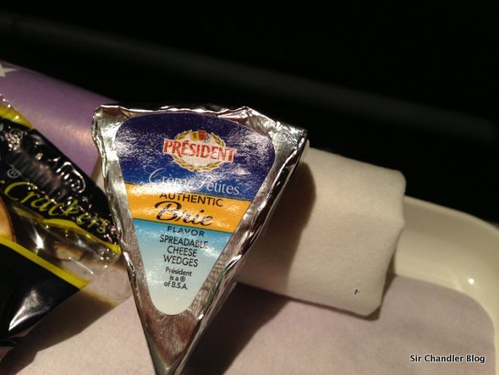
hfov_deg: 55.3
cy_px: 188
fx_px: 476
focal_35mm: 33
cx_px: 250
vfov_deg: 43.0
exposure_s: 1/20
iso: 125
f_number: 2.4
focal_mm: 4.13
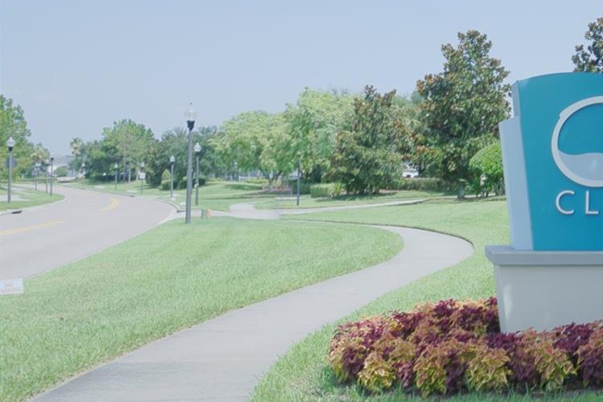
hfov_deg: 31.1
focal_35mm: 58
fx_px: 971
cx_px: 646
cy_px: 180
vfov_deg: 23.3
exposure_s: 1/125
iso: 100
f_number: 8
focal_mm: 18
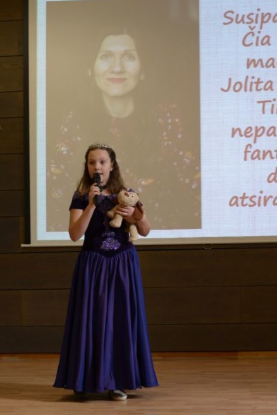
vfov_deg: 26.0
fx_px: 899
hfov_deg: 17.4
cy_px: 226
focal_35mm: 78
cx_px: 207
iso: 640
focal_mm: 50
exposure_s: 1/60
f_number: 4.5
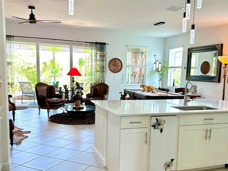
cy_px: 104
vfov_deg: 39.5
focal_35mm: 36
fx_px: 237
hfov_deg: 51.2
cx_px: 128
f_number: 1.78
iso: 200
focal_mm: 6.86
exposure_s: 1/60
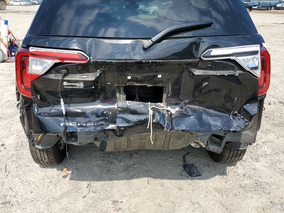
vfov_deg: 42.6
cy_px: 79
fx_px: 271
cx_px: 140
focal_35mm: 33
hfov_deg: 55.4
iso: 50
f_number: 1.5
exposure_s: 1/2500
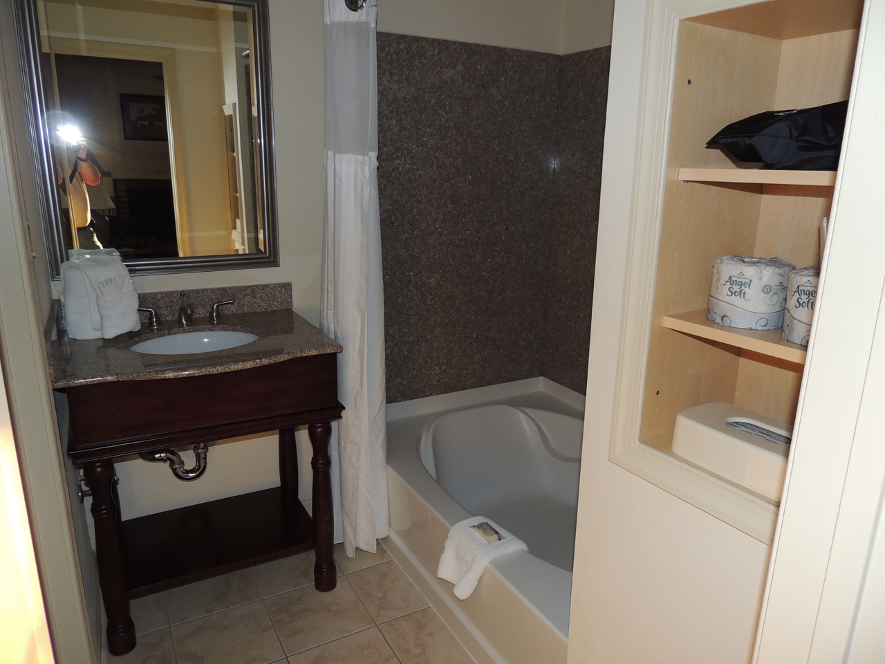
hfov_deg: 71.6
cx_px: 442
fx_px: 614
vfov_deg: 56.8
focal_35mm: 24
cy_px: 332
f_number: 3
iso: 200
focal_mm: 4.3
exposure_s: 1/30
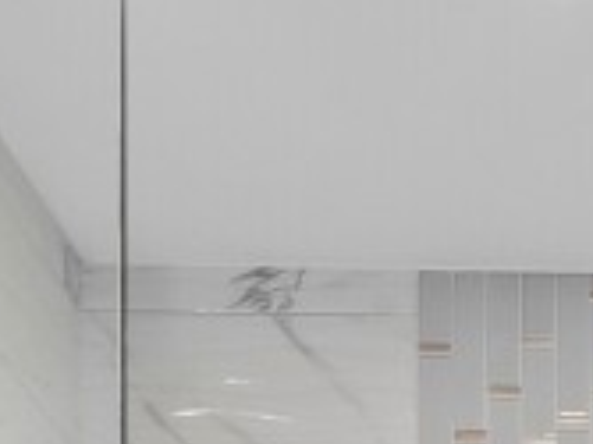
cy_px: 1069
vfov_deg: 13.0
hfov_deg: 21.6
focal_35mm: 86
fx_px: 1472
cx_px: 646
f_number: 11
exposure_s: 1/2
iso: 400
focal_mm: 7
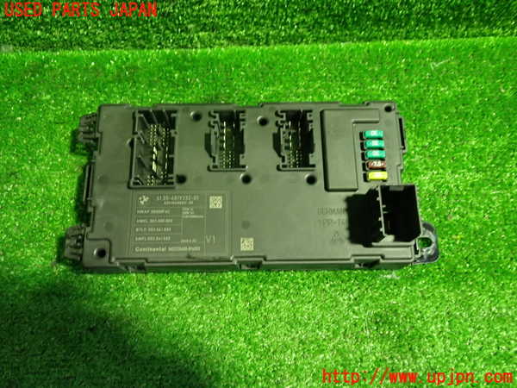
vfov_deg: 46.8
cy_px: 194
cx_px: 258
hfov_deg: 60.0
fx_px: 448
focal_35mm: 30
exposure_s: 1/30
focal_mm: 5.4
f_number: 2.3
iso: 400
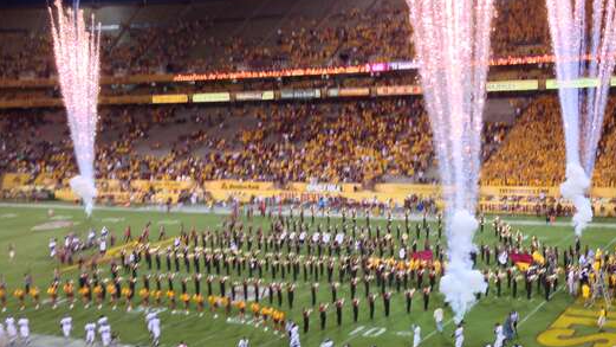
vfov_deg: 22.6
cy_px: 217
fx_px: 866
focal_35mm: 53
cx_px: 395
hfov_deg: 38.8
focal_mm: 4.13
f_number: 2.4
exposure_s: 1/30
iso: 50
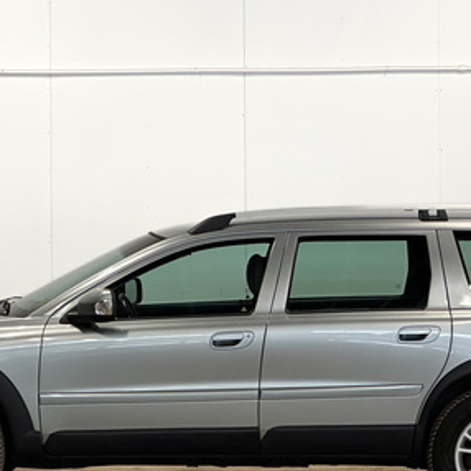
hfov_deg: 12.2
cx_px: 231
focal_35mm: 143
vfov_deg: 12.2
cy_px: 221
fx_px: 2201
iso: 200
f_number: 2.8
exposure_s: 1/50
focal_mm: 9
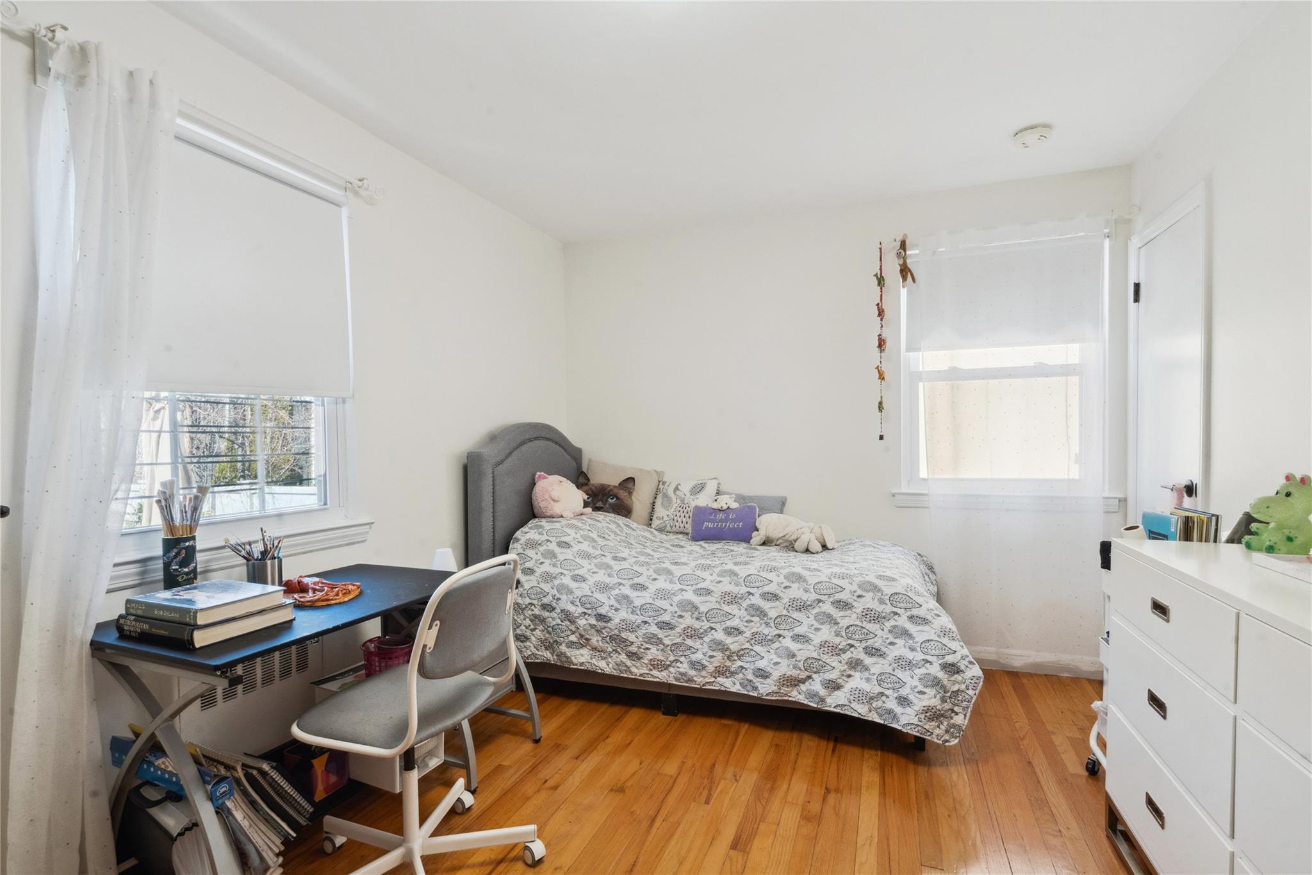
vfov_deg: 73.7
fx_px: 583
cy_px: 438
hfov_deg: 96.7
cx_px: 656
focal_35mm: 16
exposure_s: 1/80
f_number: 13
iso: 1600
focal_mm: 16
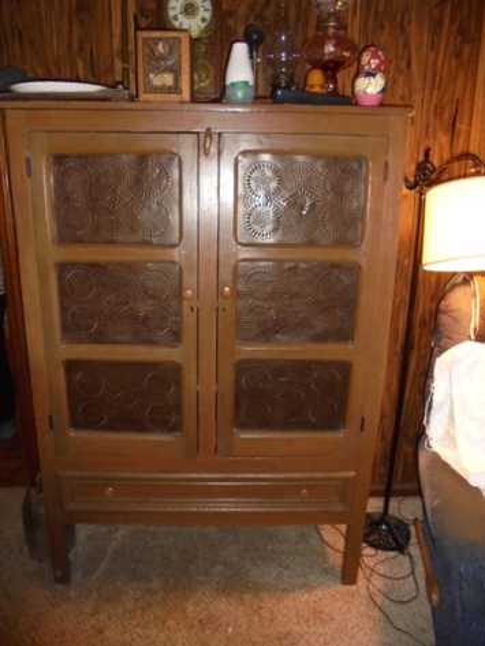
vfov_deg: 67.3
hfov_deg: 53.1
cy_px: 323
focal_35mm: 26
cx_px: 242
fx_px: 485
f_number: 3.5
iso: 400
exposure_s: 1/30
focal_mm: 4.6
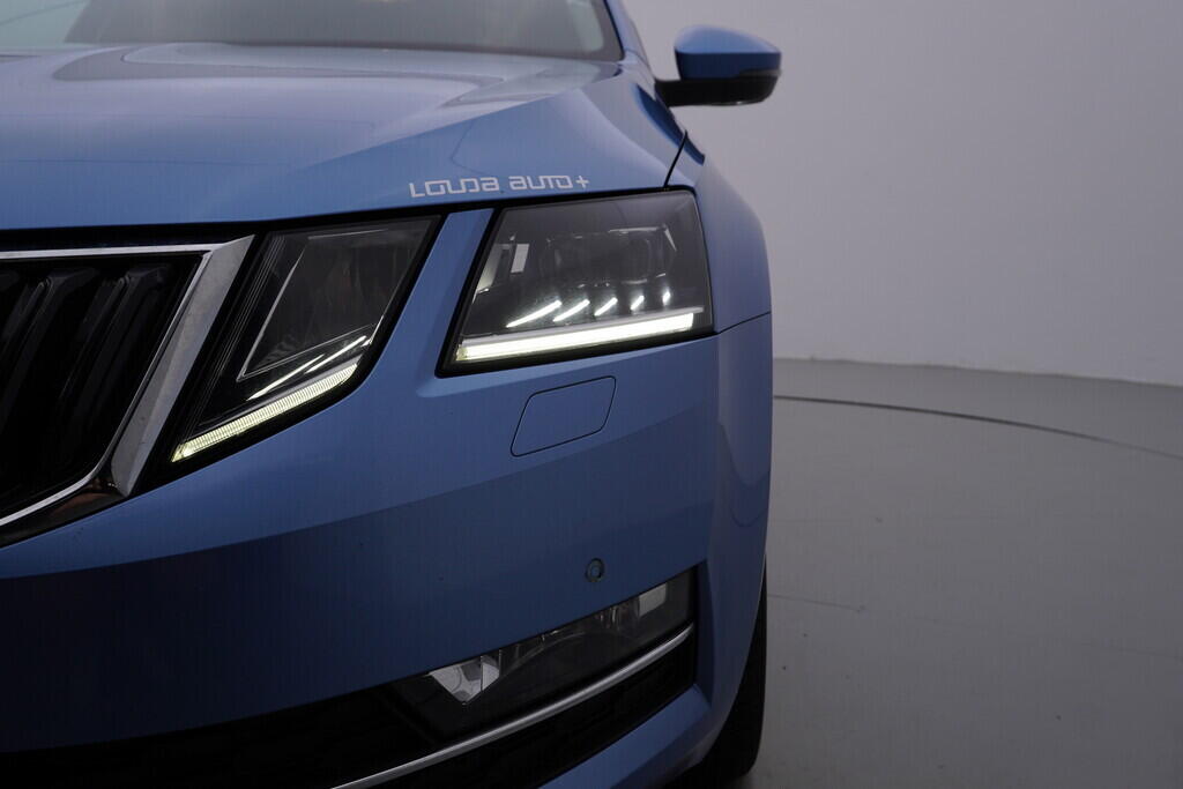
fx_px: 1183
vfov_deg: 36.9
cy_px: 394
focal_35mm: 36
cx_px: 592
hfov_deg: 53.1
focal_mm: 24
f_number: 5.6
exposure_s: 1/160
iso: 125
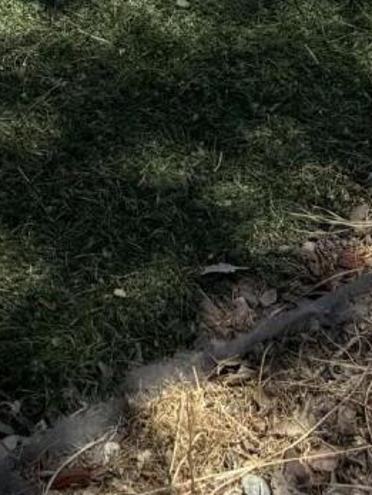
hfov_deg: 10.6
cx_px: -57
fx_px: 1977
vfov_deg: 11.8
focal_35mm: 138
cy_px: -681
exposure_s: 1/4167
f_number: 1.78
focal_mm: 6.76
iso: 80
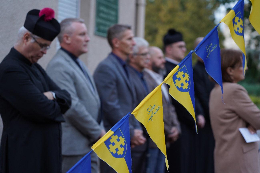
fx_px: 758
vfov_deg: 13.0
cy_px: 86
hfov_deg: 19.5
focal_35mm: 105
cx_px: 130
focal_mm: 105
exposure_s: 1/100
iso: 1250
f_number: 4
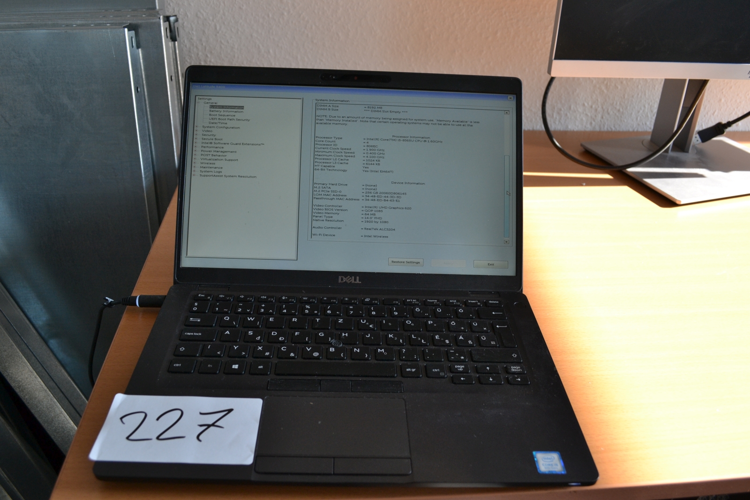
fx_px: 625
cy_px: 250
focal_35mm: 30
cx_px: 375
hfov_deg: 61.9
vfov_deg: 43.6
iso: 320
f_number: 5.6
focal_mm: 20
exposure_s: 1/125
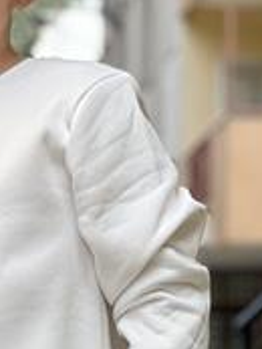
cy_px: 609
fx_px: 3588
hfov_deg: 4.2
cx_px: -75
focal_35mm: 356
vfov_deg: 5.5
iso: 40
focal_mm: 9
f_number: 2.8
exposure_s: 1/121
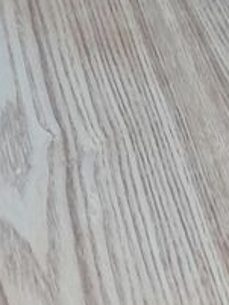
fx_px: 1181
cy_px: 404
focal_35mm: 134
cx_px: 56
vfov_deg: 14.1
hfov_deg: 11.1
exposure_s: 1/33
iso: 320
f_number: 1.8
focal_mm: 4
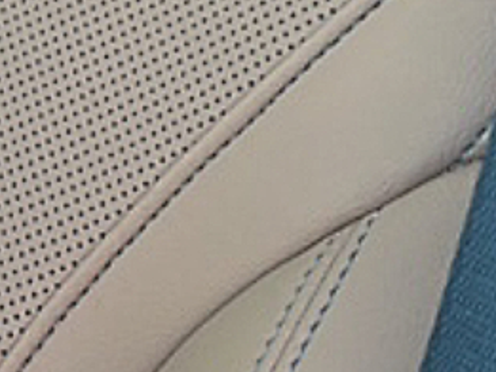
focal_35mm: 153
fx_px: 2193
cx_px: -707
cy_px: -679
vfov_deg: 8.4
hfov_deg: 10.9
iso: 100
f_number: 1.78
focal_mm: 6.86
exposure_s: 1/157
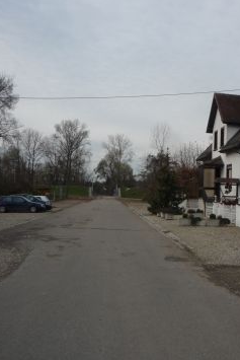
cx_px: 172
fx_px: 450
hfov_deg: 29.5
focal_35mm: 45
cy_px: 178
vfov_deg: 43.6
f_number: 4.5
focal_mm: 5.2
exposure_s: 1/400
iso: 100
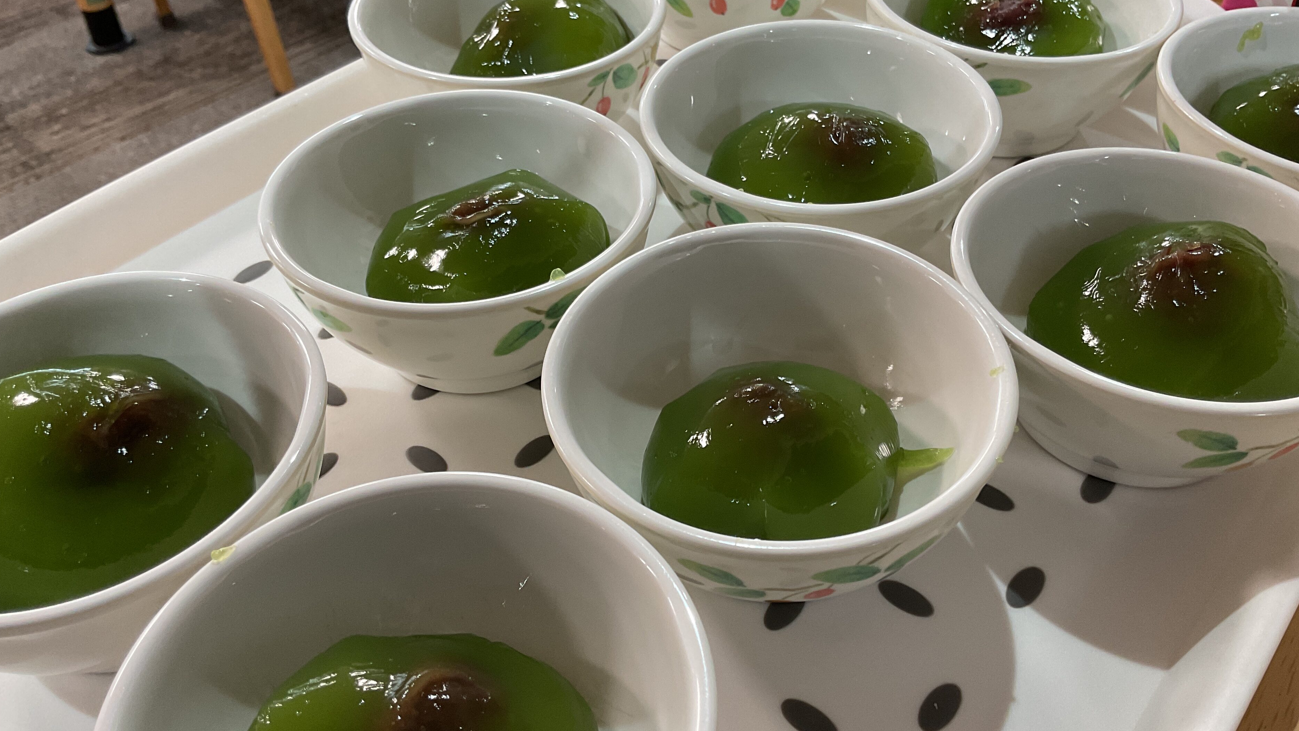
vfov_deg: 34.7
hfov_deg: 58.0
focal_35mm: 34
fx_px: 1171
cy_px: 351
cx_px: 667
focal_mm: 3
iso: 80
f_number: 1.8
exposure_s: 1/50
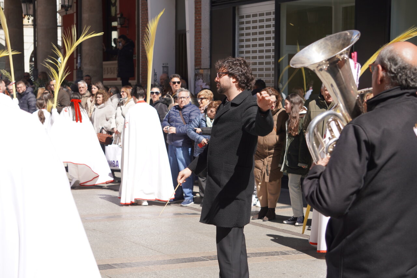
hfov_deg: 24.6
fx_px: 955
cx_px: 208
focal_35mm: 82
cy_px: 139
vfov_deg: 16.5
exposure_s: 1/400
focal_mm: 55
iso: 100
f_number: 5
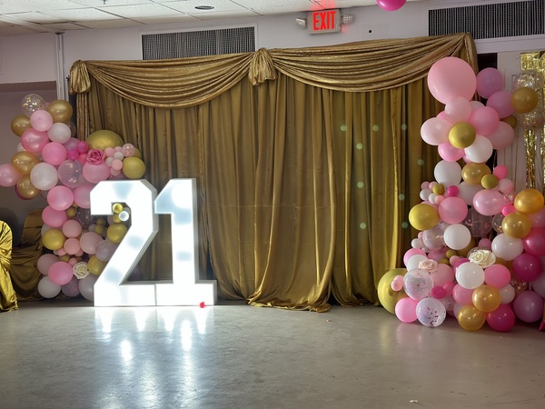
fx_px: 756
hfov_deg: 39.7
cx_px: 272
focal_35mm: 48
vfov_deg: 30.3
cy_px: 204
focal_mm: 6.86
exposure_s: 1/60
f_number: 1.78
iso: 160
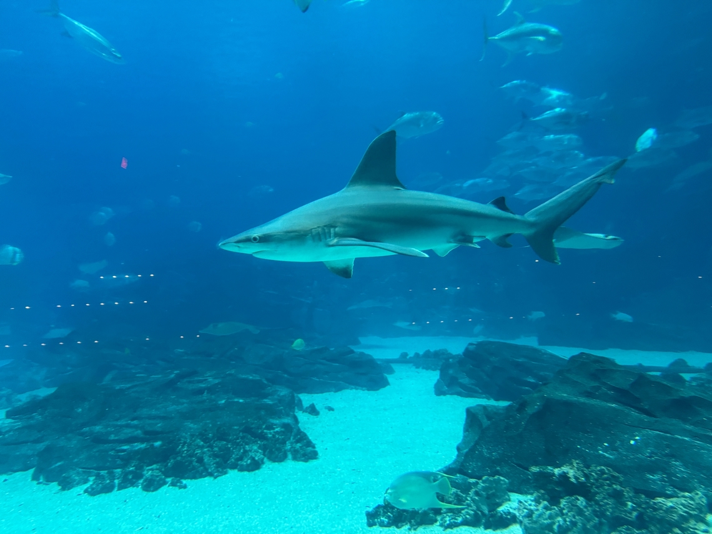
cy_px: 267
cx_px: 356
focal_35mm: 24
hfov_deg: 71.6
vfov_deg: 56.8
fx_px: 494
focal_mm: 6.86
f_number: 1.78
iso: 500
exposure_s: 1/60
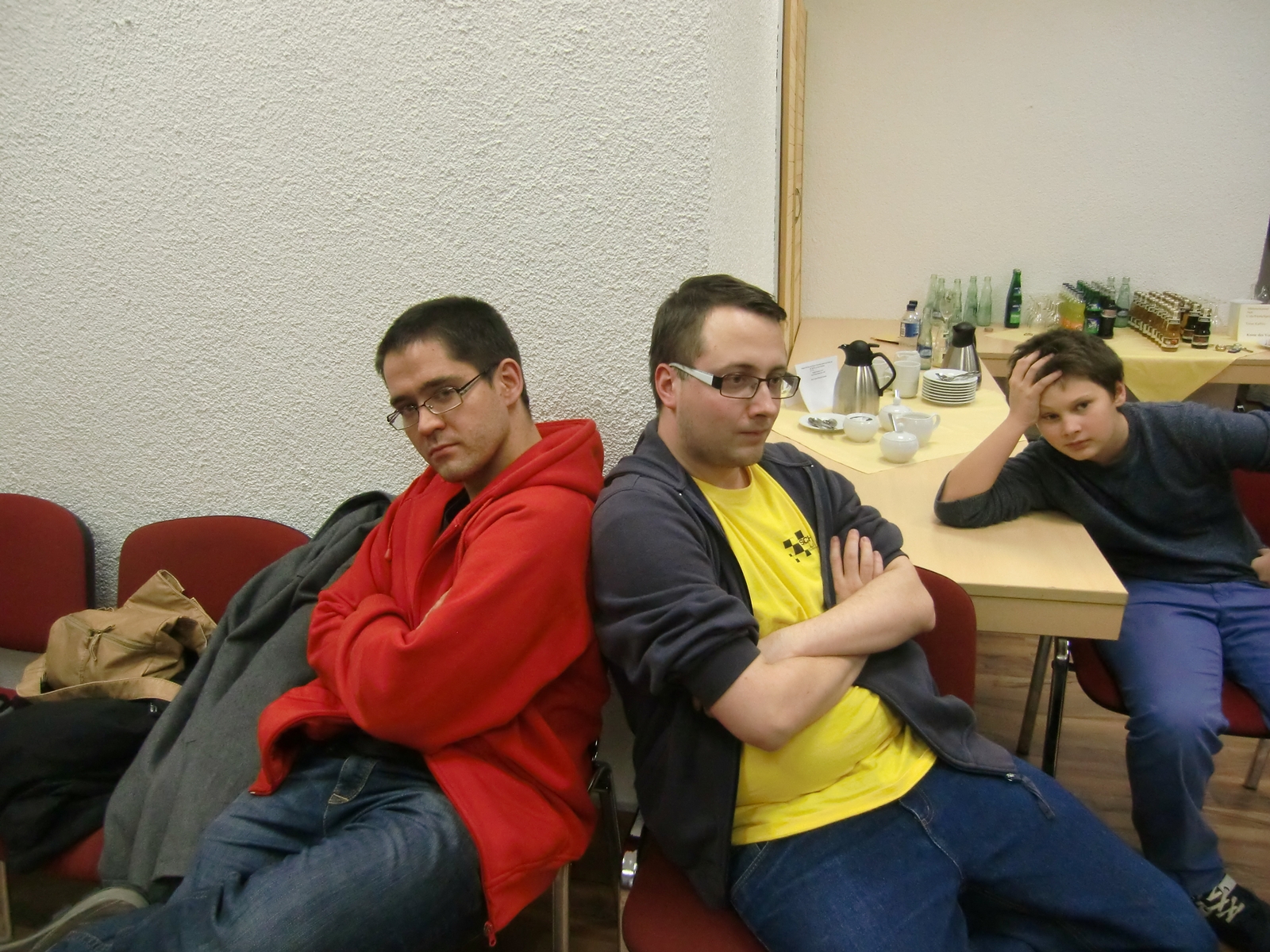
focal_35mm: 24
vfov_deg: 56.8
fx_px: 881
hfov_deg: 71.6
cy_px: 476
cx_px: 635
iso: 400
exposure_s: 1/40
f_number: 3.2
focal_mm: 4.3
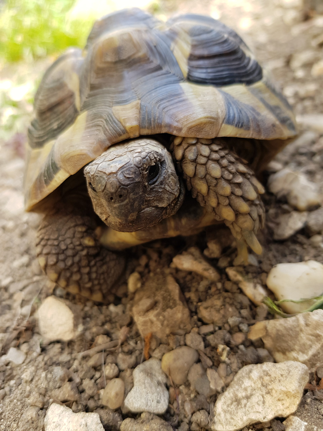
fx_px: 323
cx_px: 162
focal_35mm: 26
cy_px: 216
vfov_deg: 67.3
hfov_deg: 53.1
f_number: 1.7
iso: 40
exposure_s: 1/110
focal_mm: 4.2
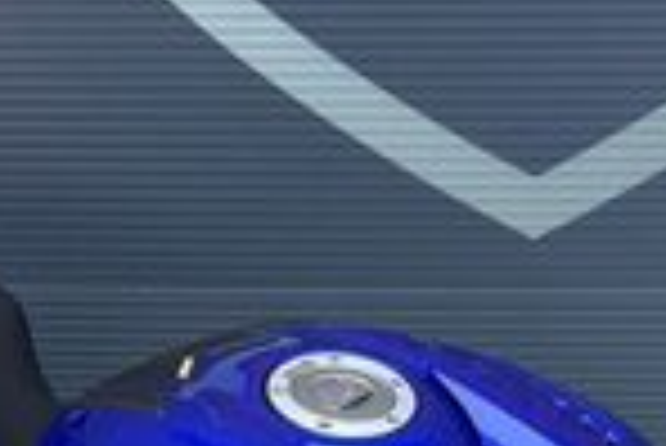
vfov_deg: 11.6
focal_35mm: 108
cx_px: 410
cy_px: 842
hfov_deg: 18.9
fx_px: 2000
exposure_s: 1/121
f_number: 1.78
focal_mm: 6.86
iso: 125
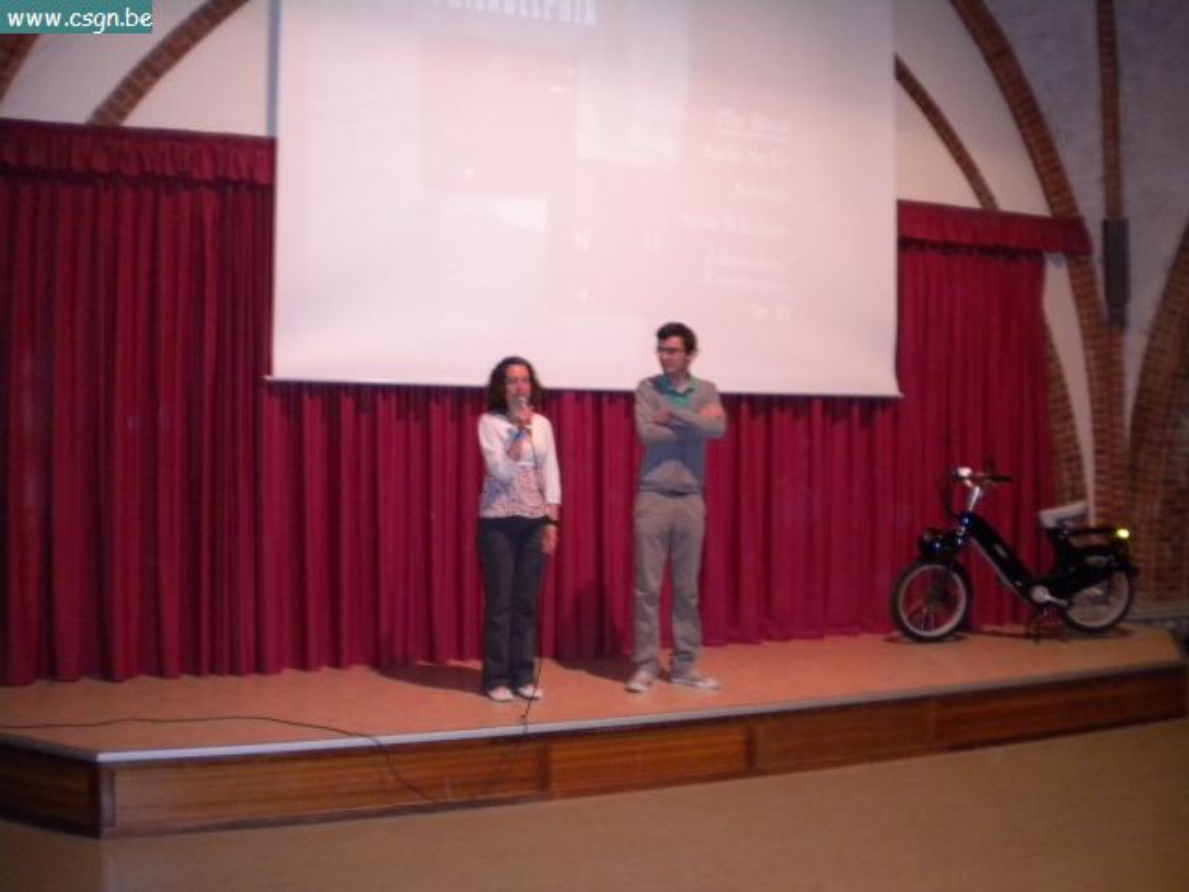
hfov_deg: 52.6
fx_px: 1202
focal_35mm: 35
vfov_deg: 40.7
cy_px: 446
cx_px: 594
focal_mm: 6.3
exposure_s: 1/30
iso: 518
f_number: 3.1
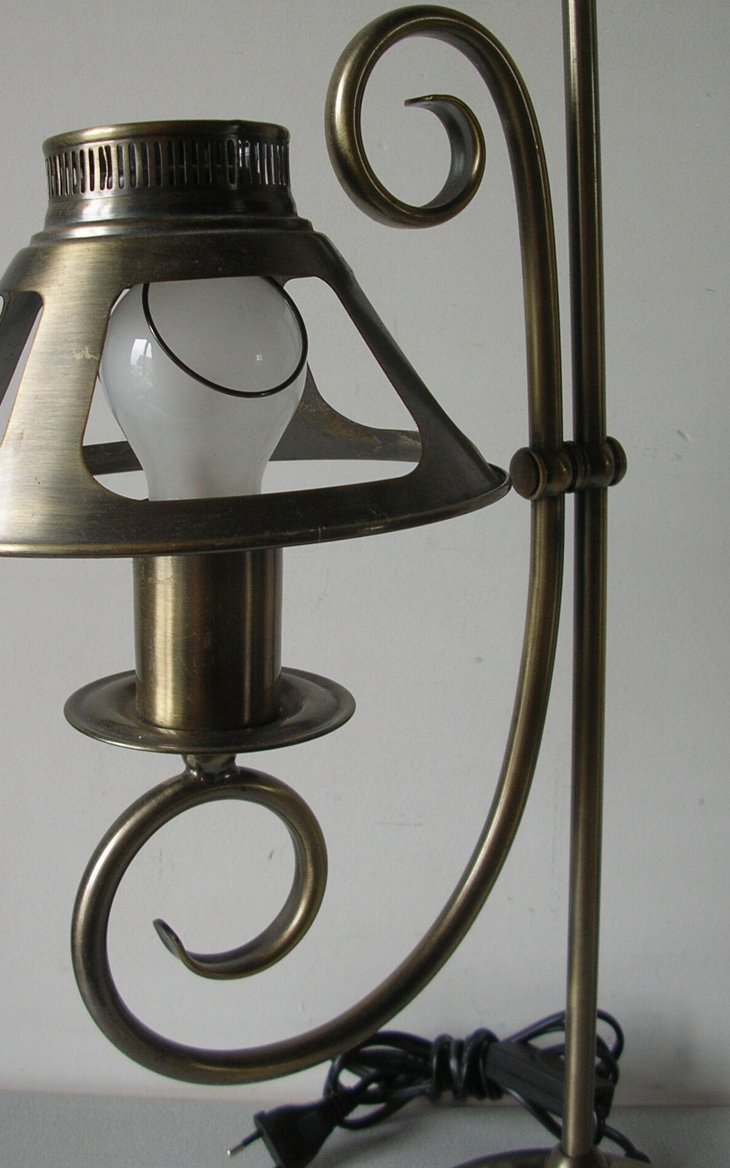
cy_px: 496
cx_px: 345
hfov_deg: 28.6
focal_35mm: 45
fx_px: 1433
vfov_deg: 44.2
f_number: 2.8
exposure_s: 1/31.6
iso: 50
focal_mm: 5.8
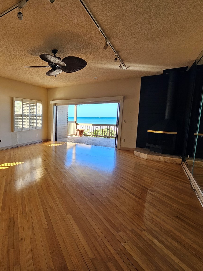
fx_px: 141
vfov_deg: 87.8
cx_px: 35
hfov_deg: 64.1
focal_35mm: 18
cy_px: 136
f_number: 2.2
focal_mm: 2.2
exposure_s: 1/207
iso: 100
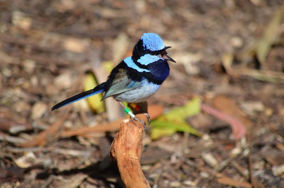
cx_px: 142
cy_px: 94
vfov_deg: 3.0
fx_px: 3546
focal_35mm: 450
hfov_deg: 4.6
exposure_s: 1/500
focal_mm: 300
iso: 125
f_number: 5.6
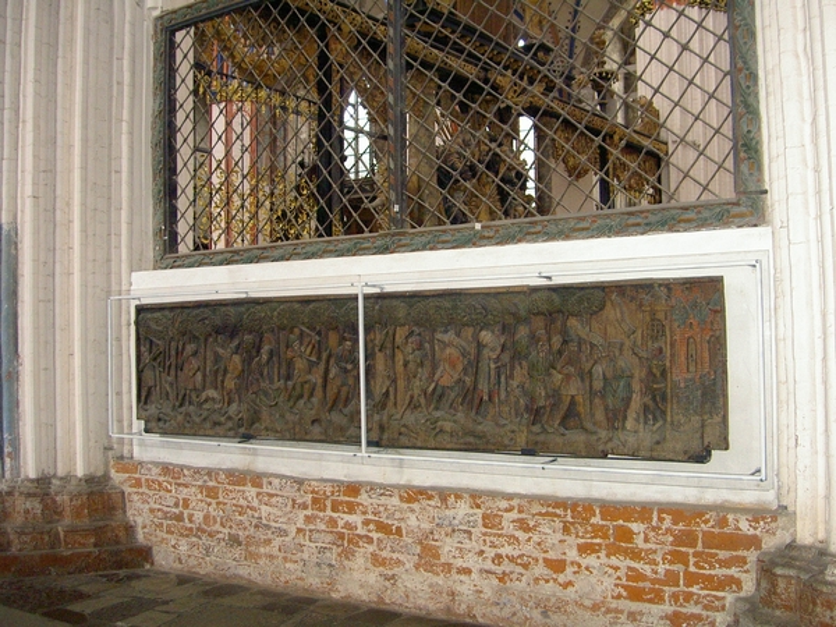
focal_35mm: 39
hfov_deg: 47.9
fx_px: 942
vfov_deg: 36.8
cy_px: 314
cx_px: 418
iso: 200
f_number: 2.8
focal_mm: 8
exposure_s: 1/125
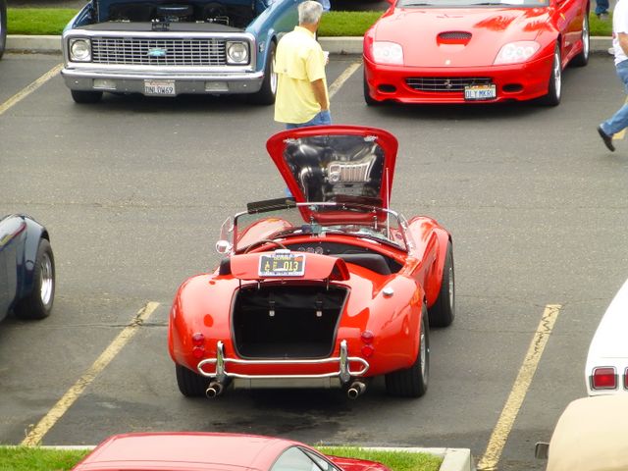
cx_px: 314
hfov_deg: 8.6
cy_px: 236
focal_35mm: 231
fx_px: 4191
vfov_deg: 6.4
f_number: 5.6
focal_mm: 41.3
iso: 200
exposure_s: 1/80
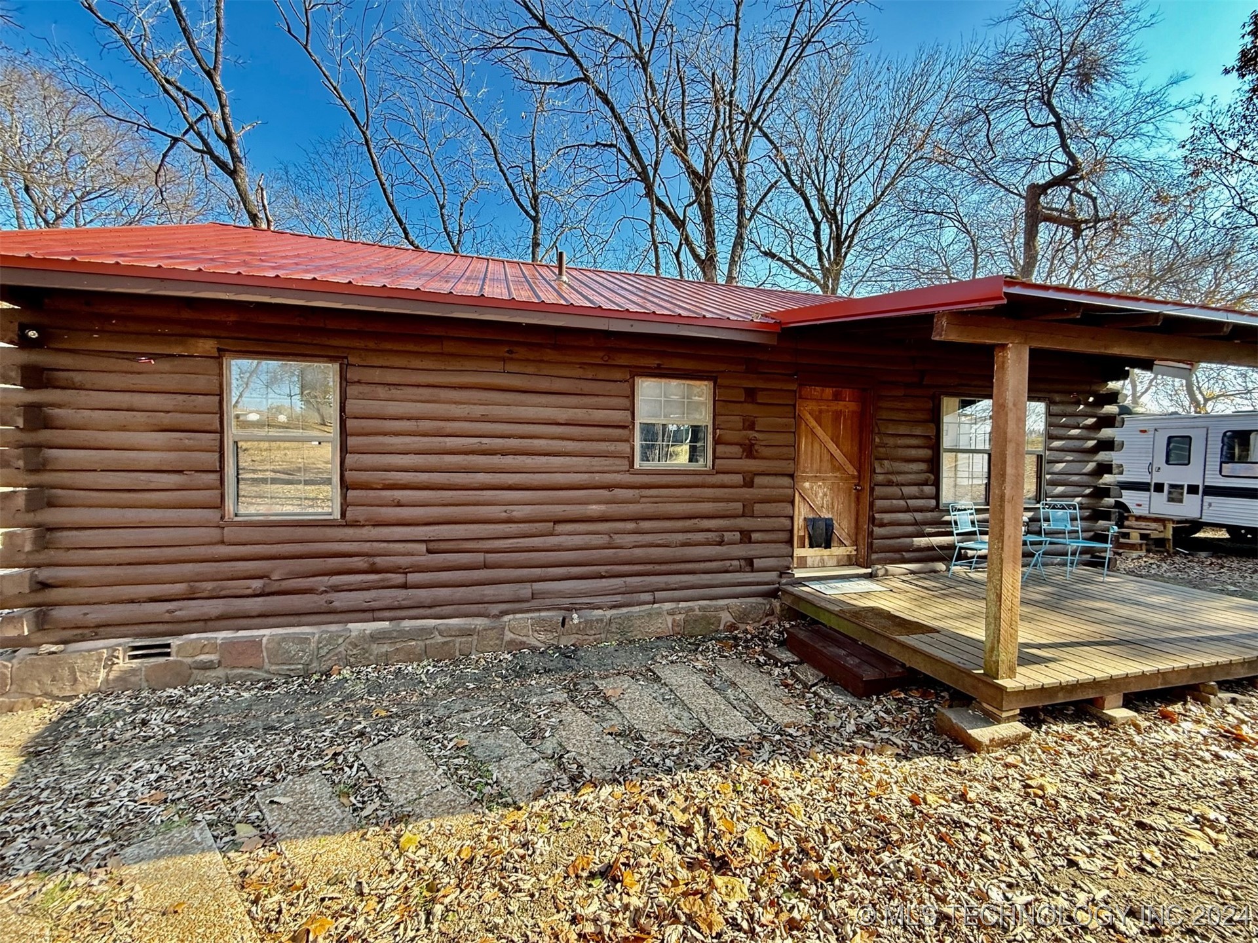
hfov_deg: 102.1
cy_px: 472
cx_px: 629
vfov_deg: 85.7
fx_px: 509
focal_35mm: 14
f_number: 2.2
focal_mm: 2.22
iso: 64
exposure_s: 1/106
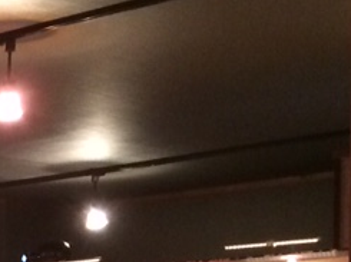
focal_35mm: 157
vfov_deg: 9.1
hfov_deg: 11.2
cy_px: 424
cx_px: -381
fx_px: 1590
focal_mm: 4.12
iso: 320
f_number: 2.2
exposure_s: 1/24
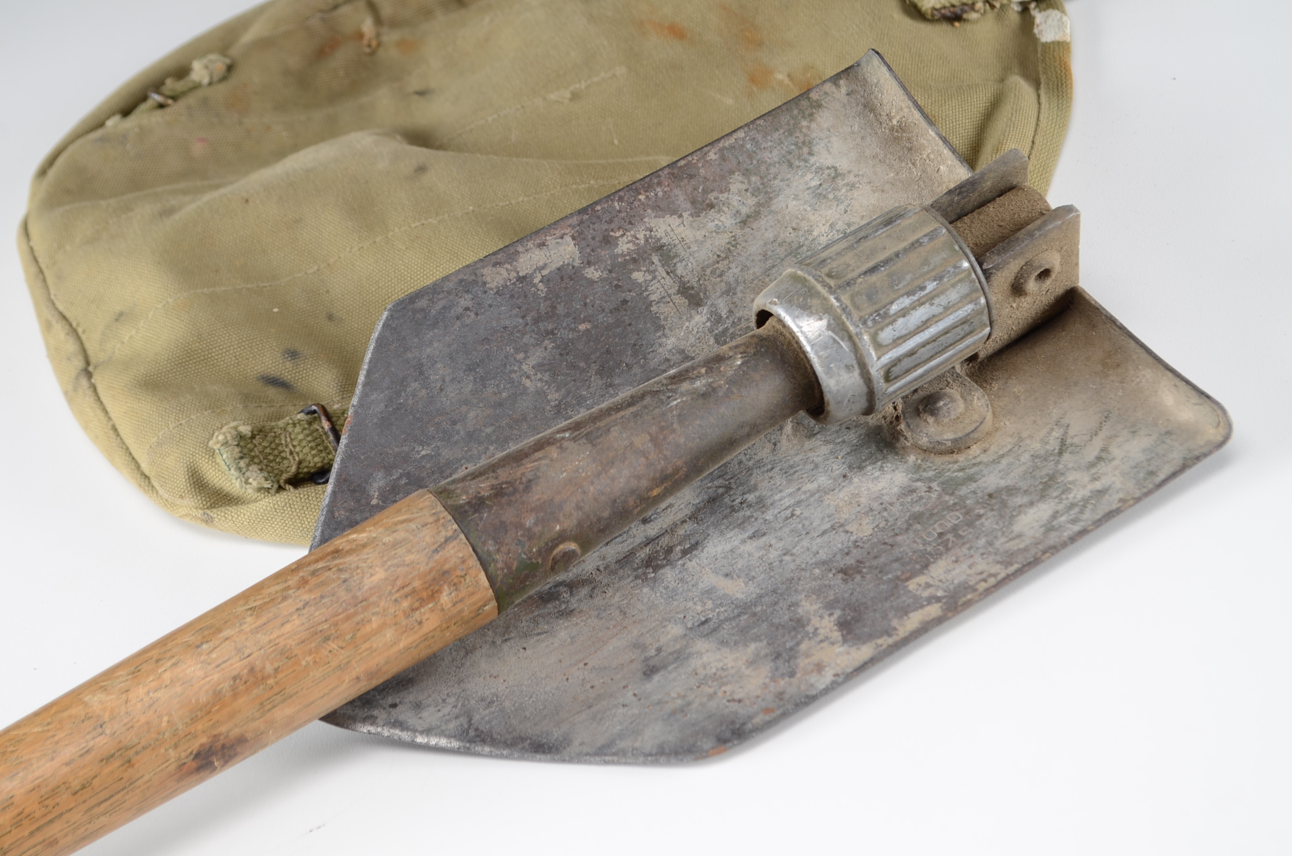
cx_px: 646
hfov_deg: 24.7
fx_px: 2955
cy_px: 428
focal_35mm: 82
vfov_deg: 16.5
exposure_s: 1/100
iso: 100
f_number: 7.1
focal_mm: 55
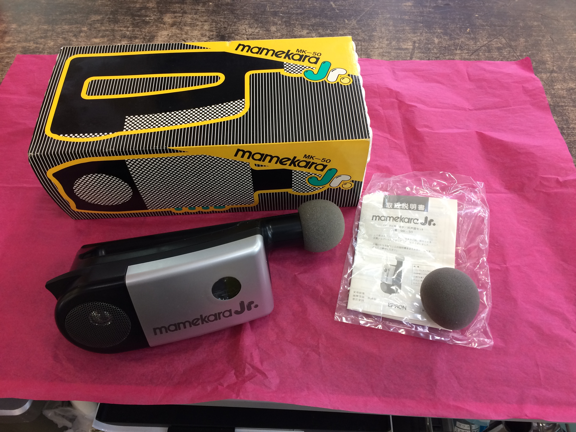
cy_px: 216
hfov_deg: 61.7
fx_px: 483
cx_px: 288
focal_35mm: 29
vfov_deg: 48.2
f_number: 2.2
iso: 50
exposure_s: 1/30
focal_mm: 4.15
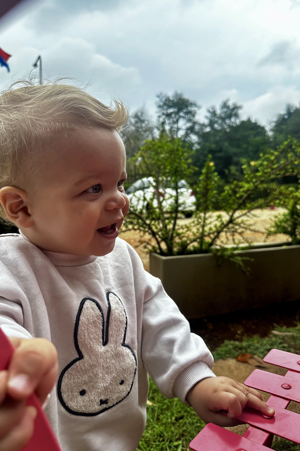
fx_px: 312
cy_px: 225
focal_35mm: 25
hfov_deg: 51.3
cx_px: 153
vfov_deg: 71.5
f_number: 1.78
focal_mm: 6.86
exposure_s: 1/779
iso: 80
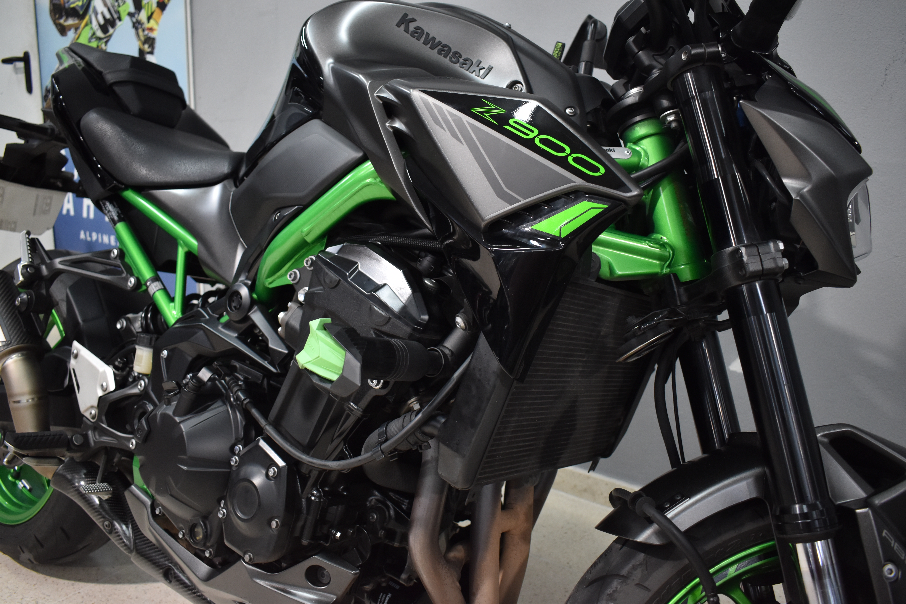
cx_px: 453
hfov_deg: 61.9
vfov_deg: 43.6
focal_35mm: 30
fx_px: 755
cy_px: 302
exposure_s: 1/50
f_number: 3.8
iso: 800
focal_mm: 20
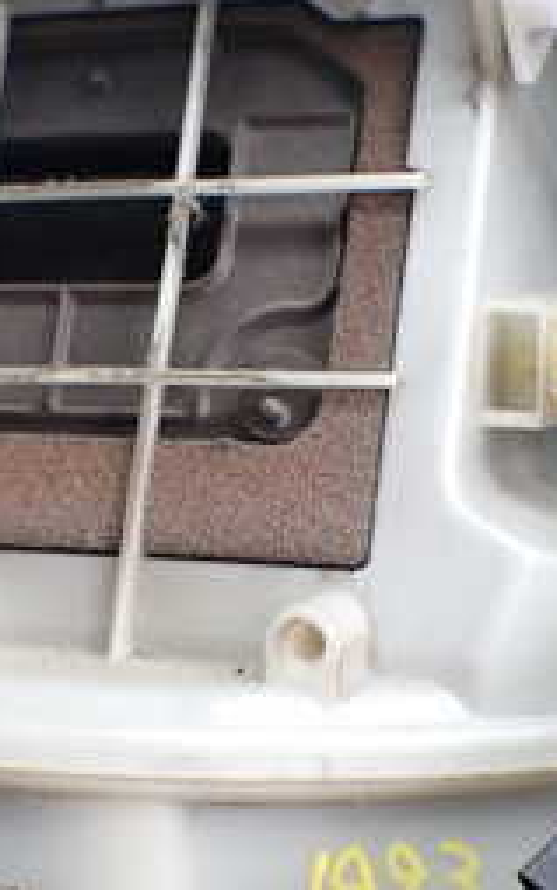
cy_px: 561
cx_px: 196
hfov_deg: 17.4
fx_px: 1820
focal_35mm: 75
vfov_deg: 27.4
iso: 250
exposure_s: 1/125
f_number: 2.3
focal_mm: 5.4
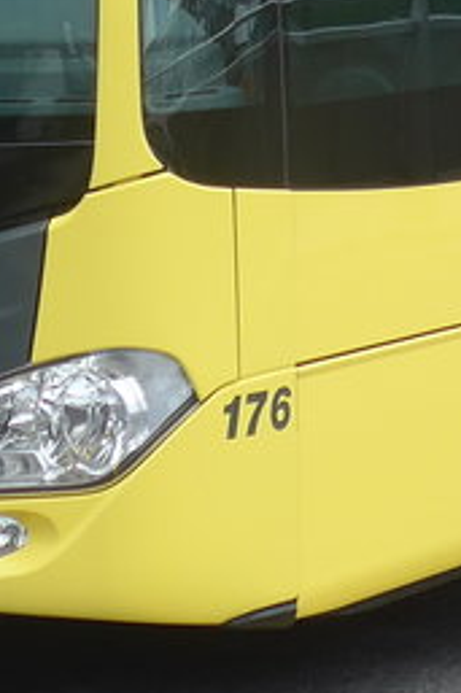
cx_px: 404
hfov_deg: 6.4
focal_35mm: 214
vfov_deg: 9.4
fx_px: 4116
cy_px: -253
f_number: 2.8
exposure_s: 1/500
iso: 80
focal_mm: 9
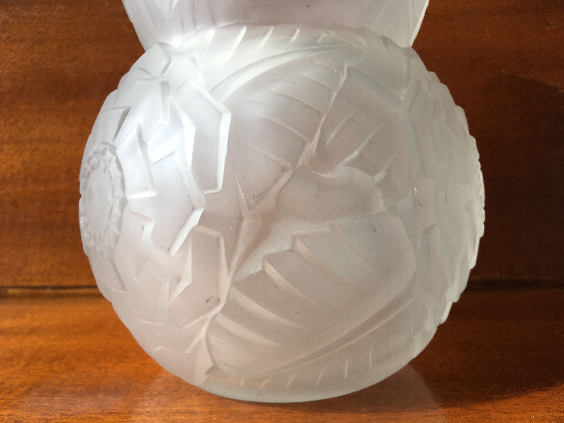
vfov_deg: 48.2
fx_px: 472
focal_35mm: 29
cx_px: 282
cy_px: 212
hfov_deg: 61.7
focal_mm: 4.15
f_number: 2.2
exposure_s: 1/100
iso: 25
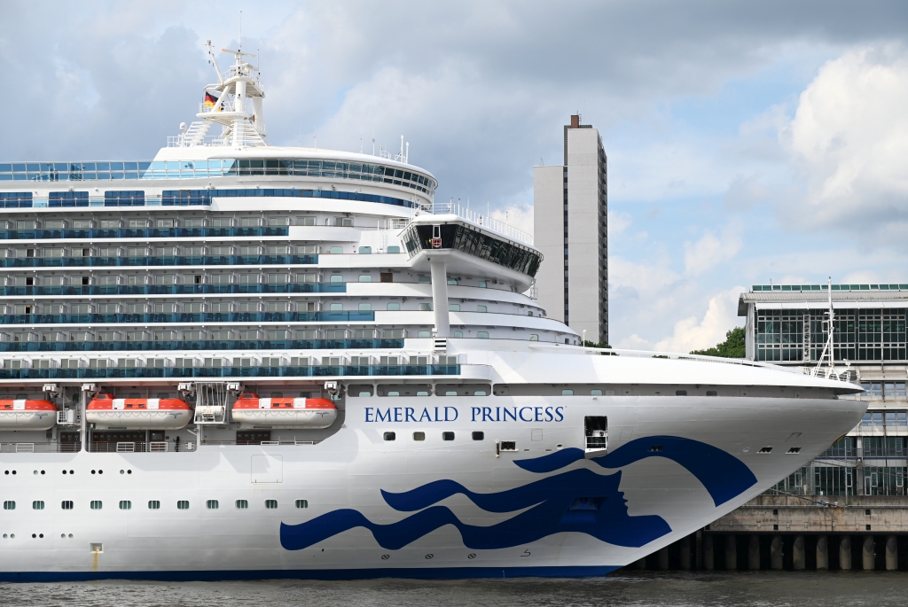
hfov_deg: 28.8
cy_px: 304
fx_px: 1767
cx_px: 454
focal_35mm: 70
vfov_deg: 19.5
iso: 100
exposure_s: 1/500
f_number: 5.6
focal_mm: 70
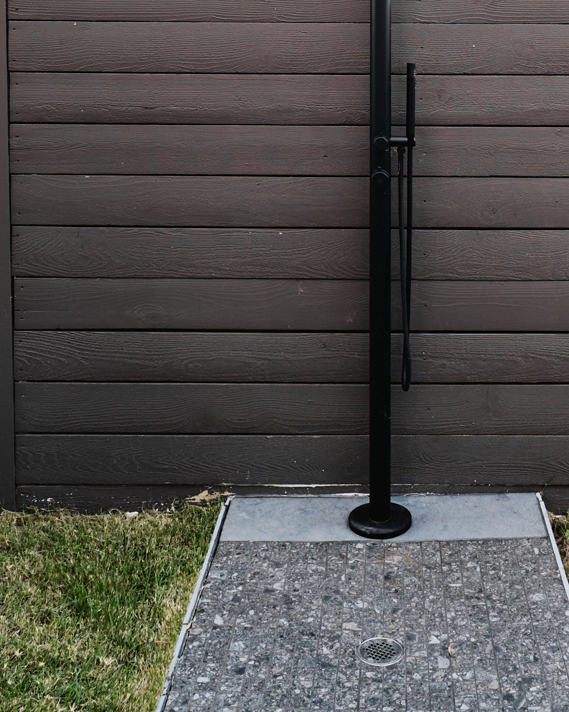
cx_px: 395
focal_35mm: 48
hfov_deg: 31.1
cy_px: 123
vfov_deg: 37.1
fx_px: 1011
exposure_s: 1/13
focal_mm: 16
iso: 100
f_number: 8
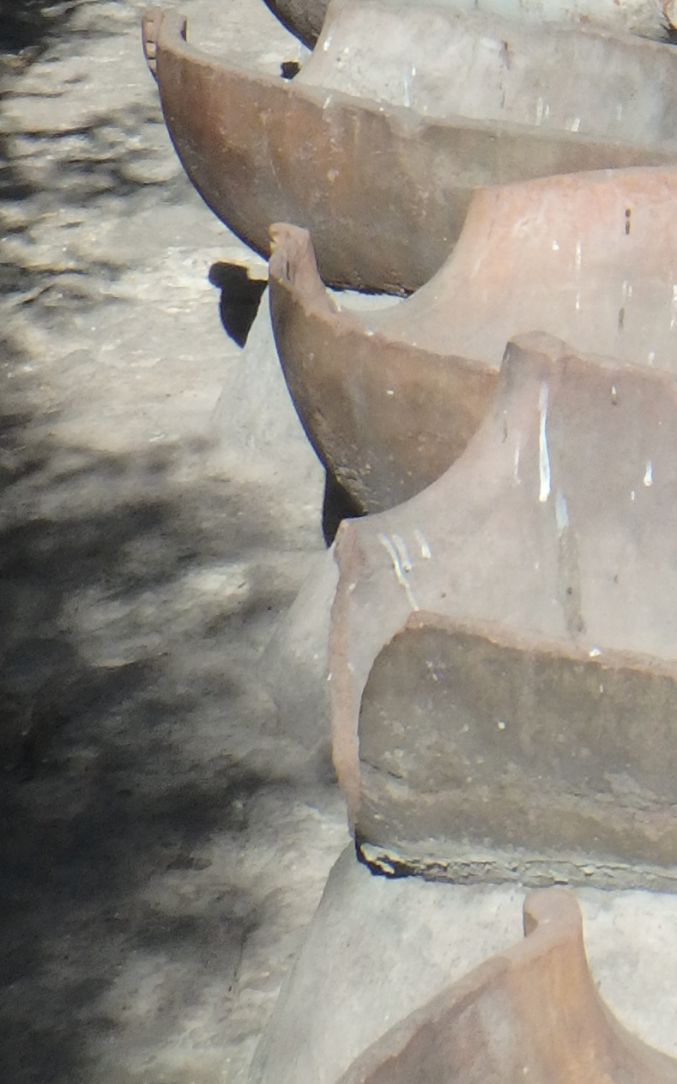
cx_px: 1351
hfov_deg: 10.1
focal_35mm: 120
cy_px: -238
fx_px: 3542
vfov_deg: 16.6
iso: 125
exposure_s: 1/640
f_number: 4.7
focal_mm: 5.6
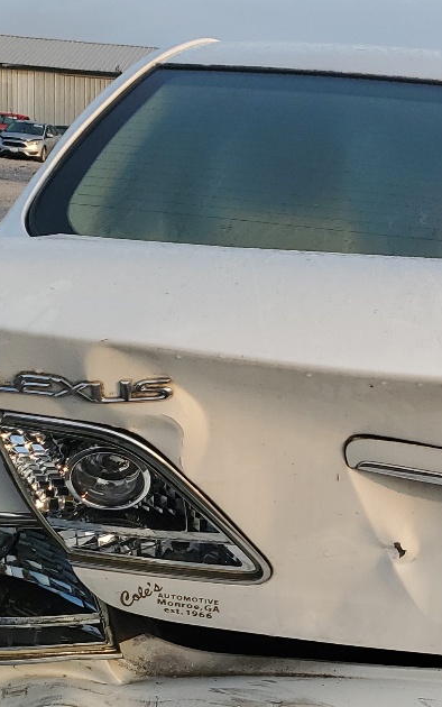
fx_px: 1349
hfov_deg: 18.0
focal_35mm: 70
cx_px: 477
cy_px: 599
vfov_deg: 28.5
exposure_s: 1/833
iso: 50
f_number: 1.5
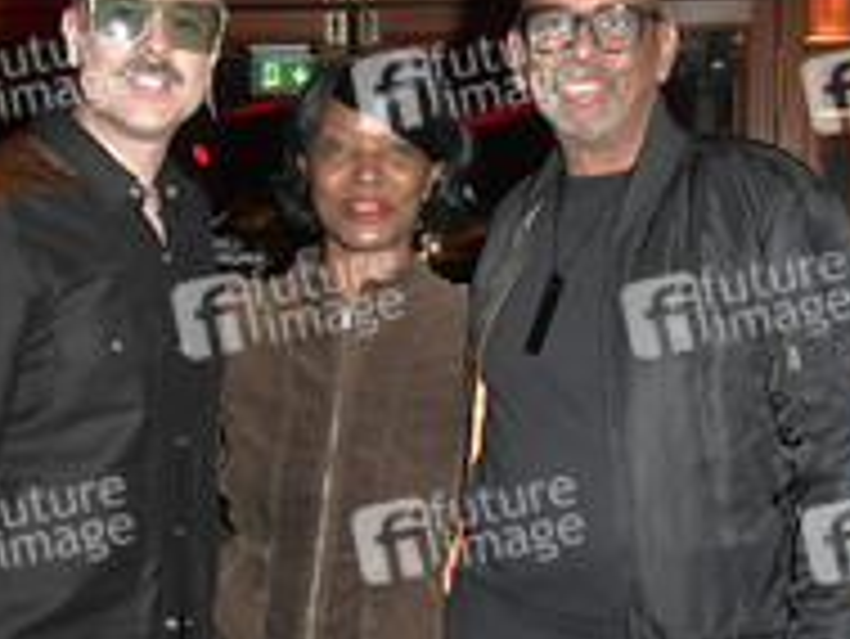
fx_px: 1745
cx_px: 349
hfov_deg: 27.3
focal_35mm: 71
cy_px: 418
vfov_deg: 20.7
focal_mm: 31
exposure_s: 1/200
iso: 2500
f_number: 6.3
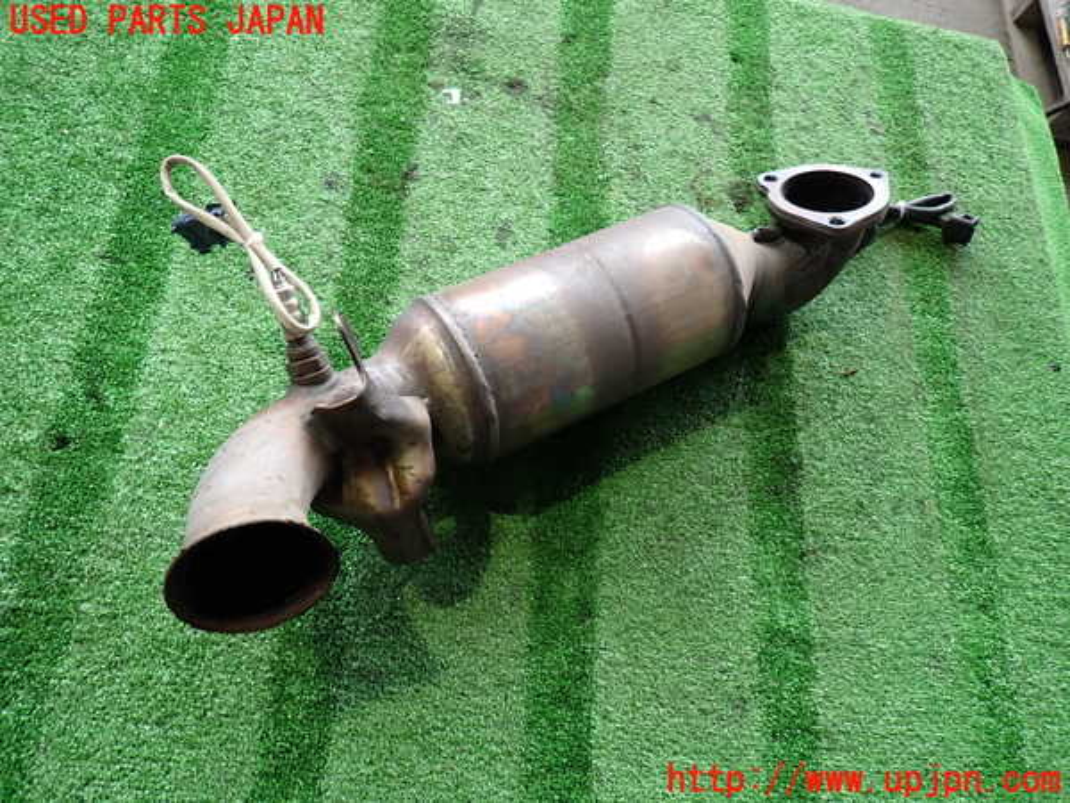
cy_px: 402
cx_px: 535
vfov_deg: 54.9
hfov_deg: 69.4
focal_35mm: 25
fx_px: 773
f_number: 2
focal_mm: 4.5
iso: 200
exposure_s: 1/50
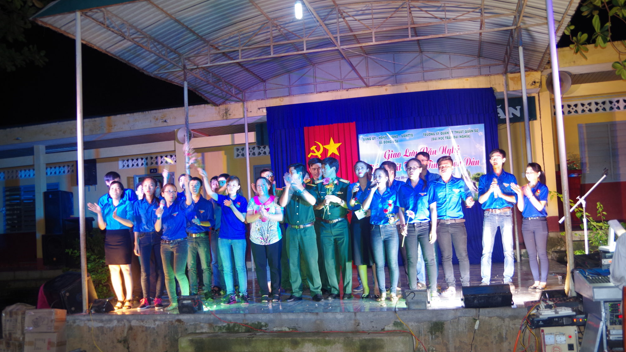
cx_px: 317
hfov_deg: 59.5
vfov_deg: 35.6
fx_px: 548
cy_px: 197
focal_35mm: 33
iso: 400
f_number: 4
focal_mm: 21
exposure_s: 1/20
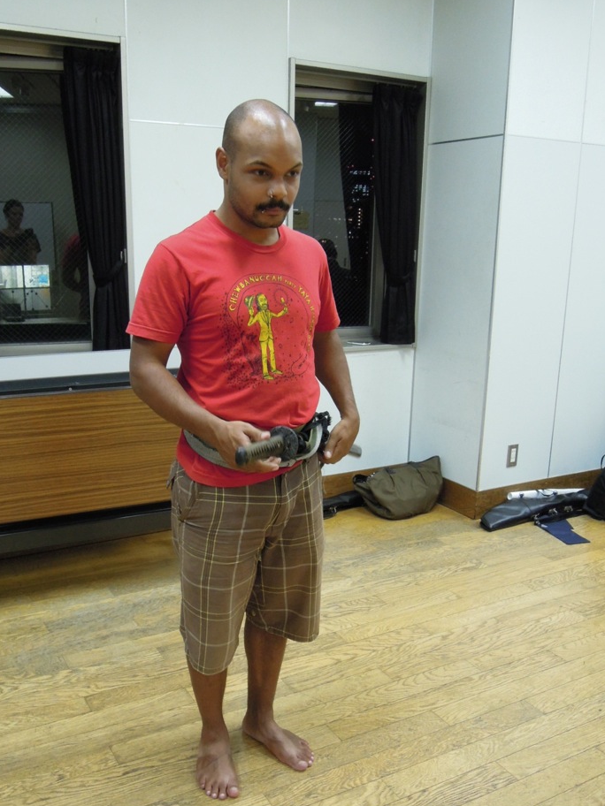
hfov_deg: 41.8
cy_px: 437
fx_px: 792
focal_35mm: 34
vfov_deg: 53.9
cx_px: 282
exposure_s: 1/25
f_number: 3
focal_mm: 5.5
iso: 400
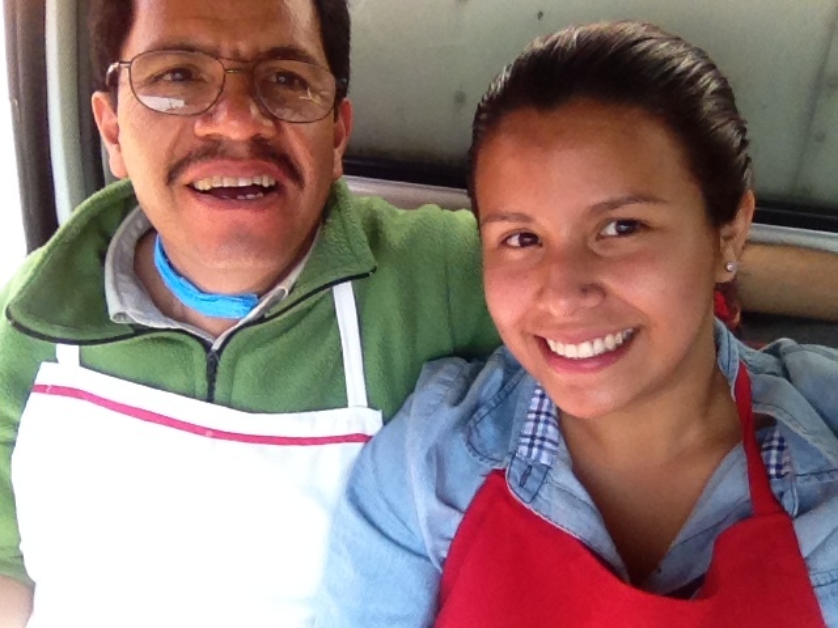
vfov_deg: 40.7
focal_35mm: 35
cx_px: 419
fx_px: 847
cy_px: 314
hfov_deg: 52.6
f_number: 2.4
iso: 125
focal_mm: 1.85
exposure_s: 1/497
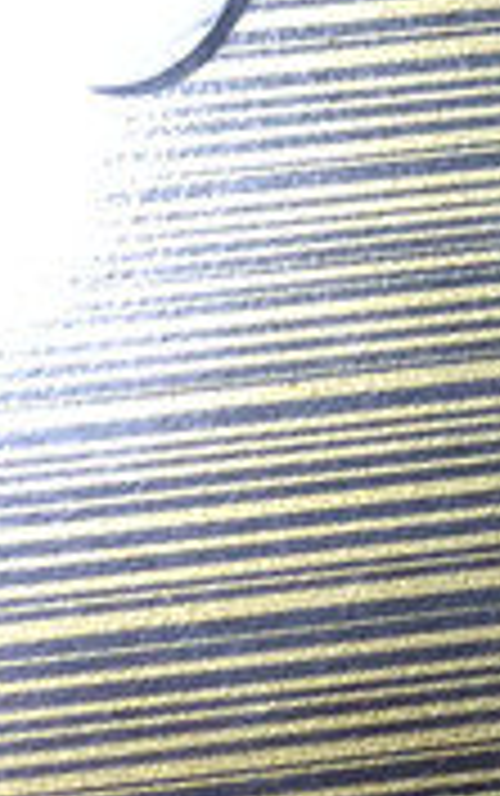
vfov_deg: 13.8
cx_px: 1329
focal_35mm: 139
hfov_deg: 8.4
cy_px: -499
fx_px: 3023
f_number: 2.2
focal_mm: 4.15
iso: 100
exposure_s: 1/30
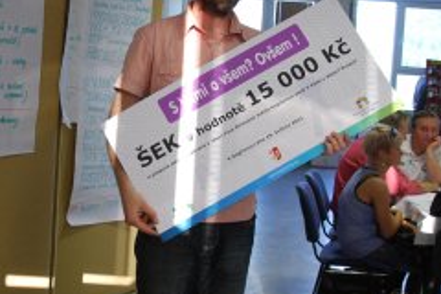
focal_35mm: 62
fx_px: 759
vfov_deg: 21.9
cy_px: 160
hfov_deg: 32.0
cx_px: 138
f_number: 3.5
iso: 250
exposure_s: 1/30
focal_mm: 18
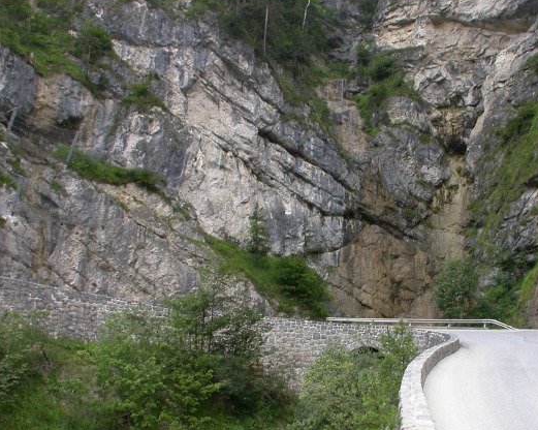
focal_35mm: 57
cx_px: 328
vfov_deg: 26.5
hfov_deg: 32.9
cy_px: 279
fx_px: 907
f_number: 3.7
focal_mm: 7.85
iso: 100
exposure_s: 1/86.8
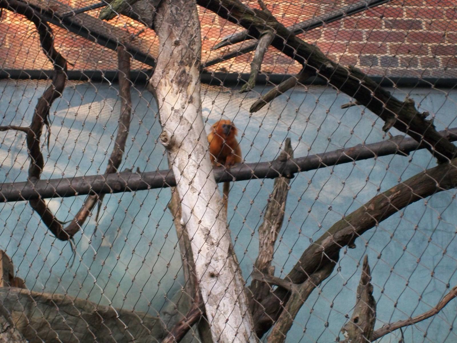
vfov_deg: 13.7
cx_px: 228
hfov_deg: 18.2
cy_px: 172
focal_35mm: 108
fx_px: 1426
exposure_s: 1/60
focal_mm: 18
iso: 155
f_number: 4.8
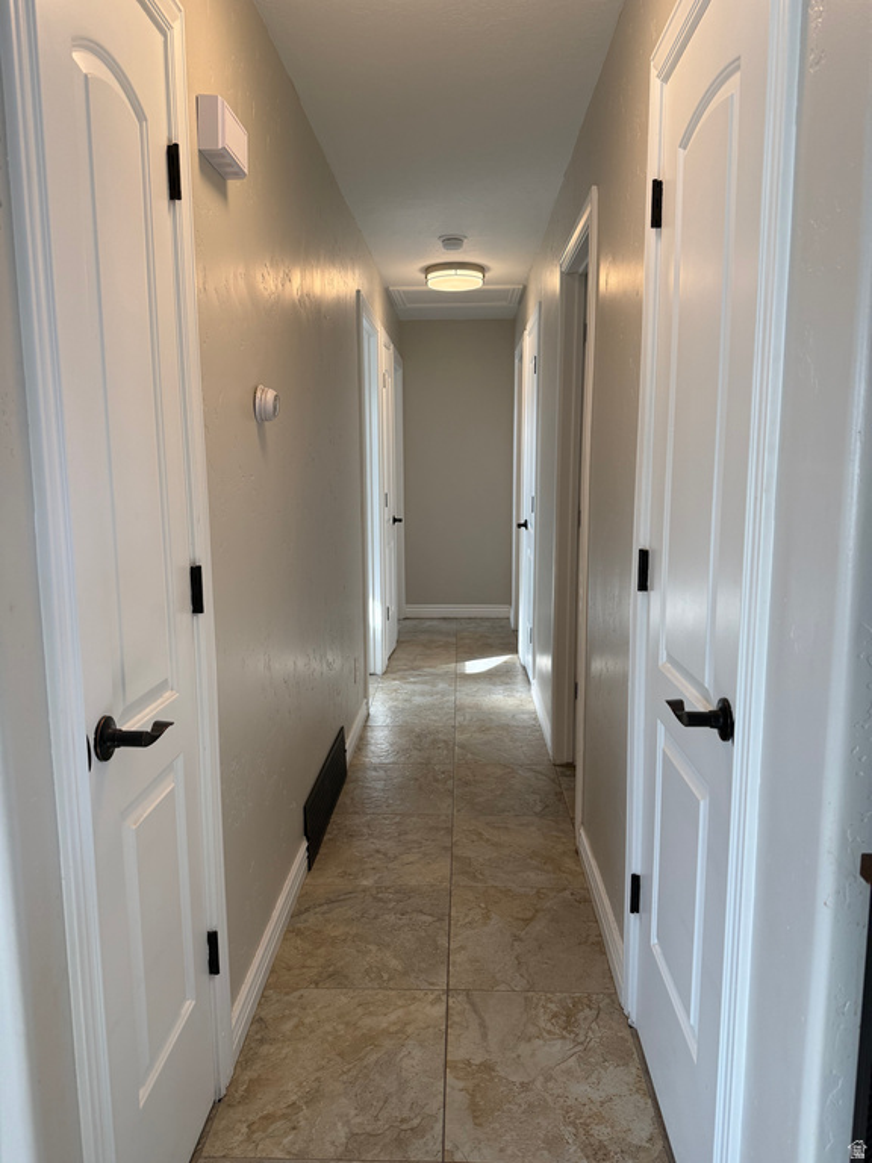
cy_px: 582
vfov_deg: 71.6
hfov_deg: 56.8
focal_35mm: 24
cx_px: 436
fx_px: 806
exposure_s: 1/237
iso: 125
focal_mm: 6.76
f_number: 1.78
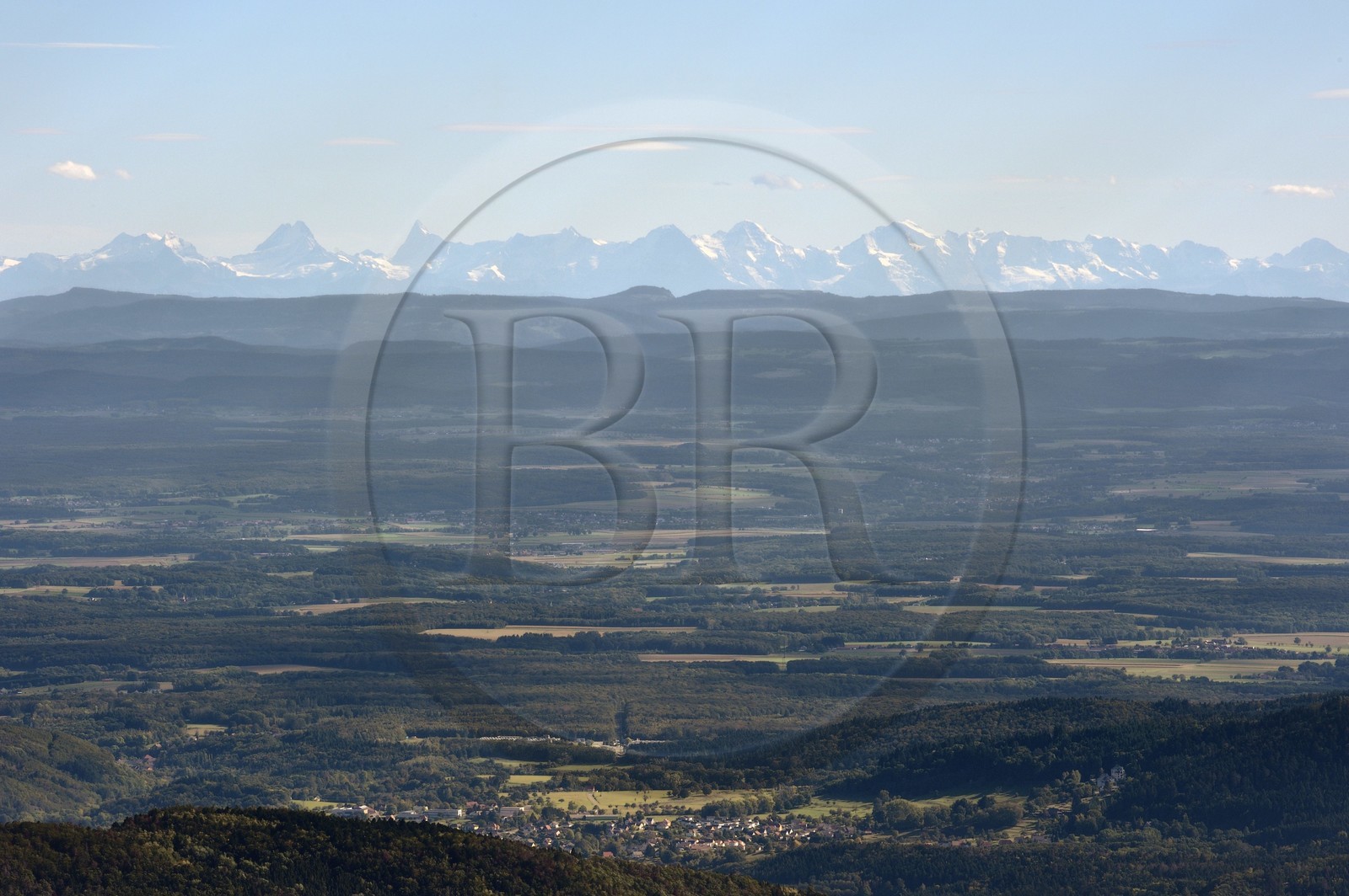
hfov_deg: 10.3
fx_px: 7488
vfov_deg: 6.9
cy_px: 448
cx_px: 674
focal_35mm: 200
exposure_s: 1/250
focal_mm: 200
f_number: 16
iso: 200
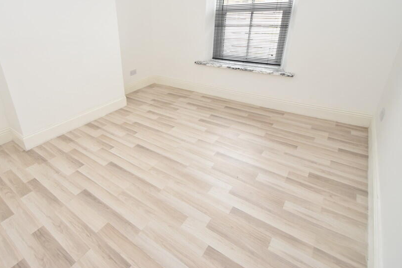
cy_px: 102
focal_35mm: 19
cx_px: 157
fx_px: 212
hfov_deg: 85.6
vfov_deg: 63.7
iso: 720
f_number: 5.6
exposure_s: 1/125
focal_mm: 10
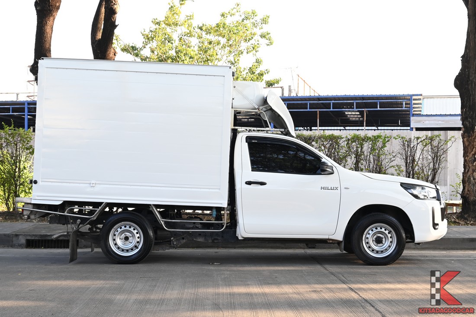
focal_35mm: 54
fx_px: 714
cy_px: 158
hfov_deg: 36.9
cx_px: 238
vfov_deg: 25.1
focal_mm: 36
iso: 320
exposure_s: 1/100
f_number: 7.1
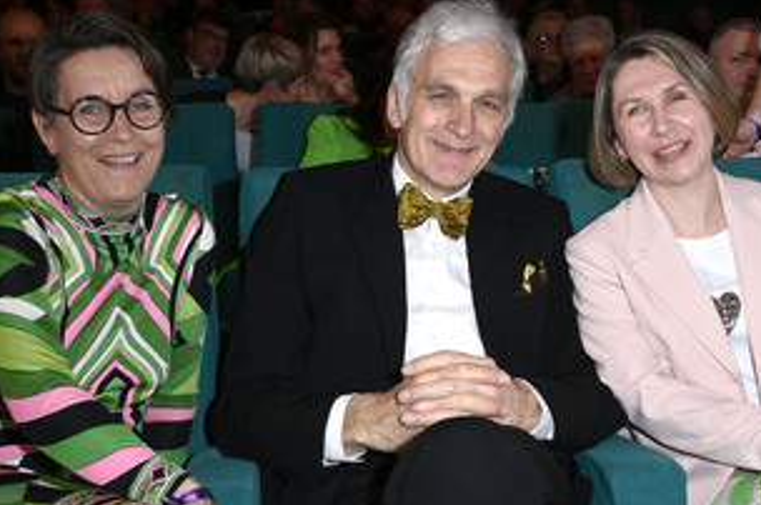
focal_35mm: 52
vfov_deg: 25.8
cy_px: 328
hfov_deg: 38.1
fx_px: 1098
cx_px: 437
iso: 1600
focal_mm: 35
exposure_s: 1/160
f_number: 5.6
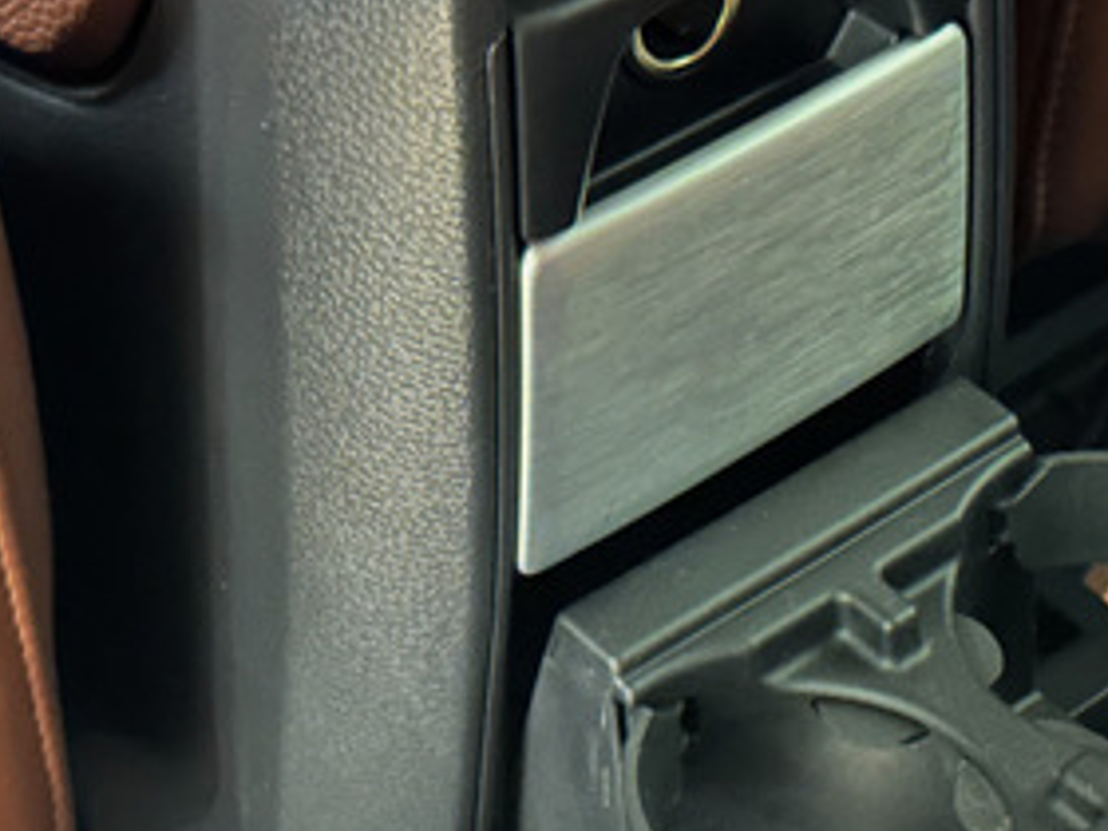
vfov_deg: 14.3
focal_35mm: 103
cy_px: 692
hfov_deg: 18.9
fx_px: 3297
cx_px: 878
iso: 1600
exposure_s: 1/2
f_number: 1.78
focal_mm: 6.86
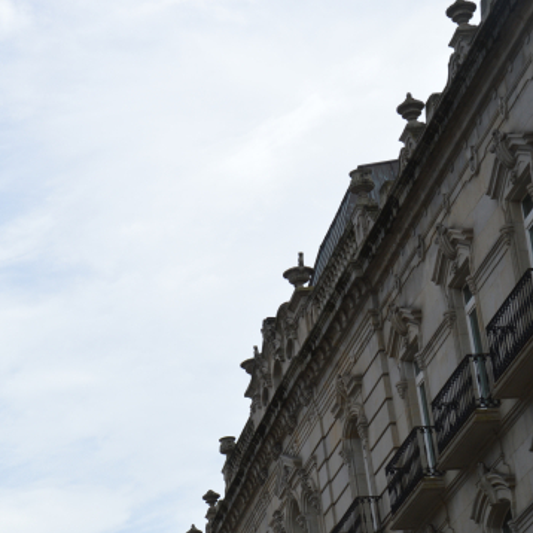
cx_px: -22
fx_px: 2229
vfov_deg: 13.6
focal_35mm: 128
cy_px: 387
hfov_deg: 13.4
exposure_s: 1/320
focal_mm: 45
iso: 100
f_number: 9
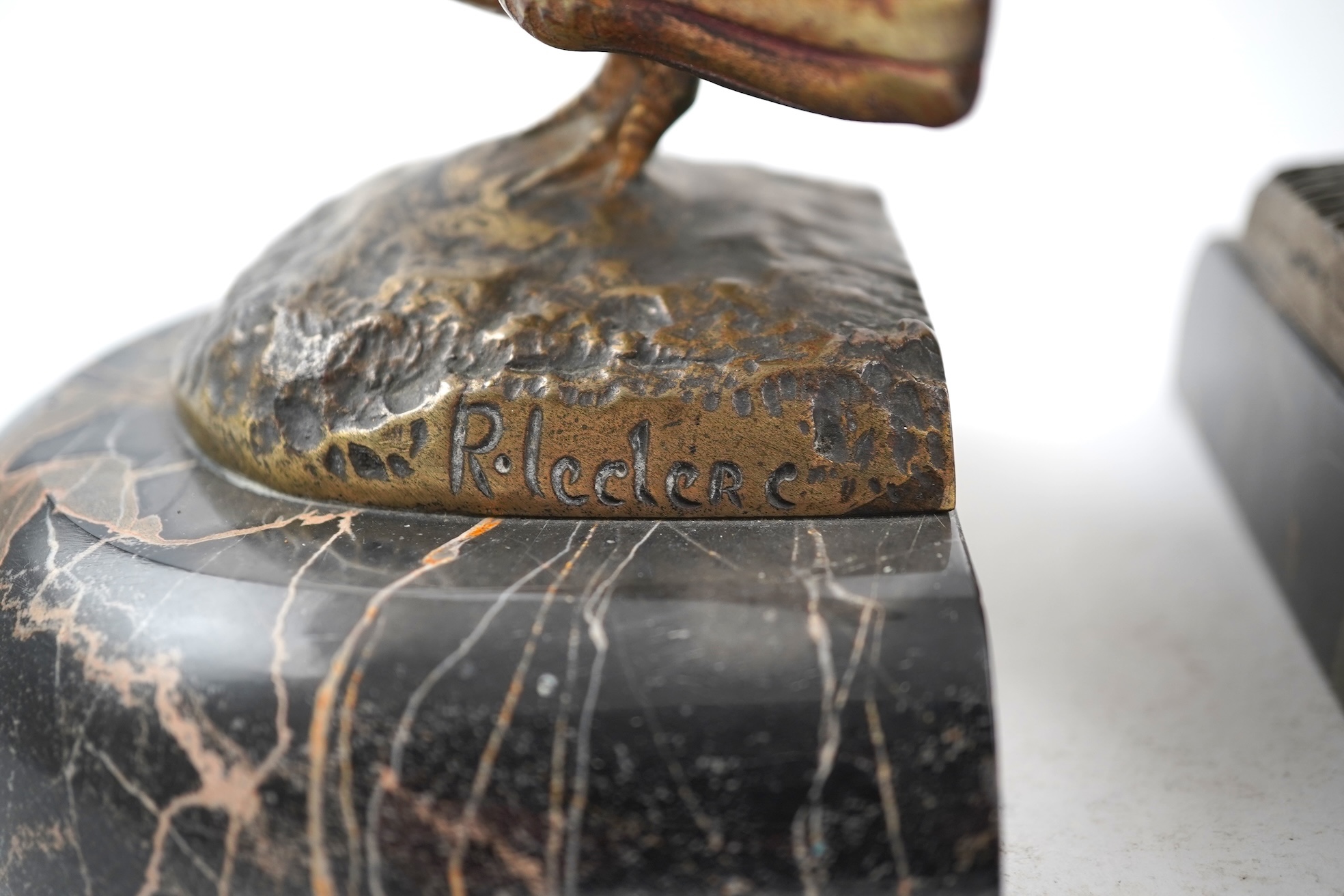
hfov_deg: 43.6
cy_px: 448
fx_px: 1680
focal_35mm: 45
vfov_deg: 29.9
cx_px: 672
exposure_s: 1/50
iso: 400
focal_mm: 30
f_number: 5
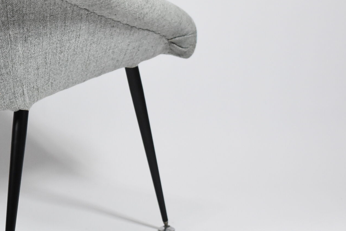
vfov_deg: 11.0
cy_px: 60
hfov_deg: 16.1
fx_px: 1195
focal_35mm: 124
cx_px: -17
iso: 1250
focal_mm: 35
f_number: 4.5
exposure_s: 1/125
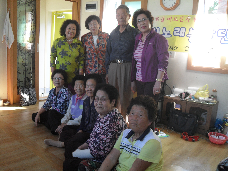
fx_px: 231
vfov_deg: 40.7
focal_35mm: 35
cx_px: 114
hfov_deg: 52.6
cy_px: 86
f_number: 2.8
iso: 100
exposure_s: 1/45
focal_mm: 6.2
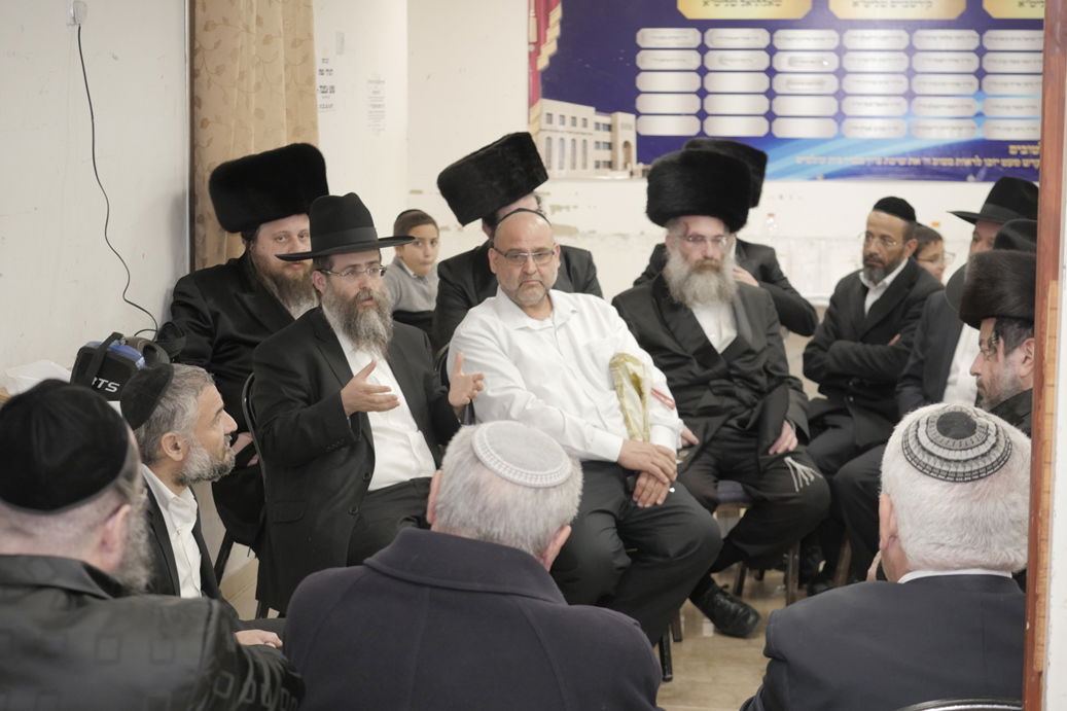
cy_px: 356
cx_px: 534
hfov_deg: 28.1
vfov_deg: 18.9
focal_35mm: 72
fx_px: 2134
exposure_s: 1/160
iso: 1000
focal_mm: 35
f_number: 2.8
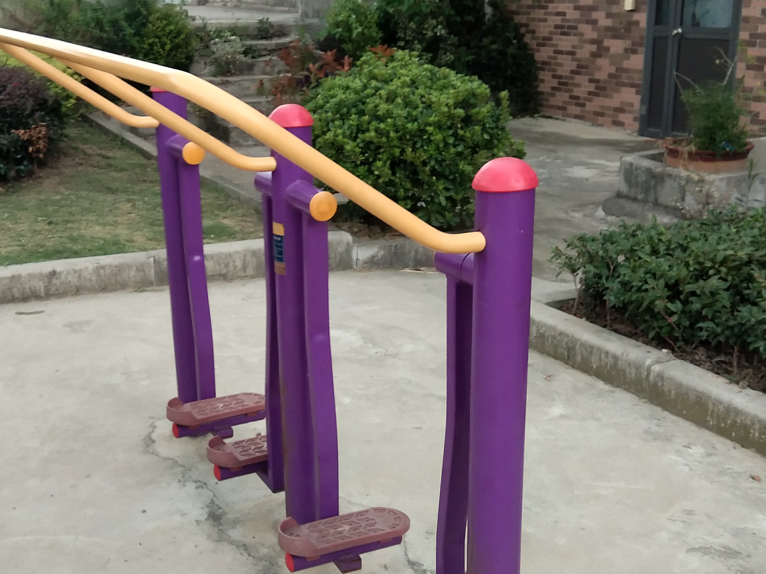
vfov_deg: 27.5
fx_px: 1173
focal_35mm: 53
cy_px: 314
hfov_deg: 36.2
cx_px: 373
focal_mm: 3.69
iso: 250
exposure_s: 1/50
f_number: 2.2
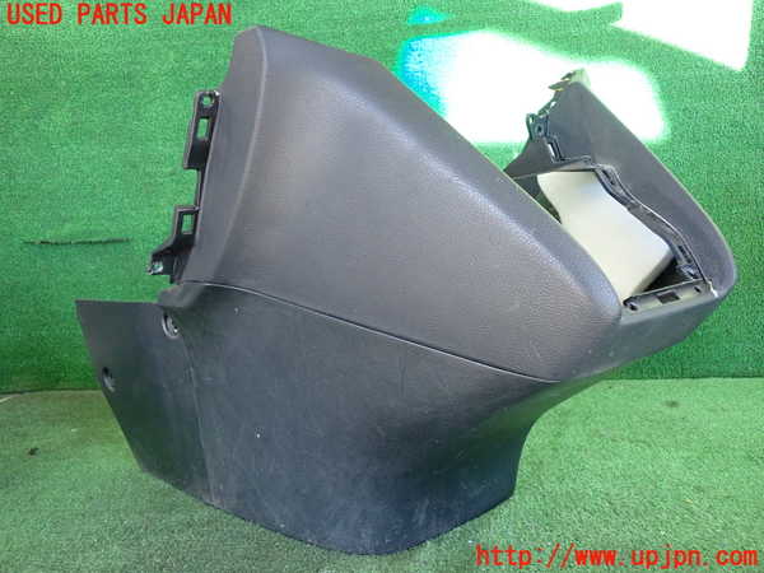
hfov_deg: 60.0
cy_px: 286
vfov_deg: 46.8
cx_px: 382
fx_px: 662
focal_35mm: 30
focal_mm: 5.4
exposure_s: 1/125
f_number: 2.3
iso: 640
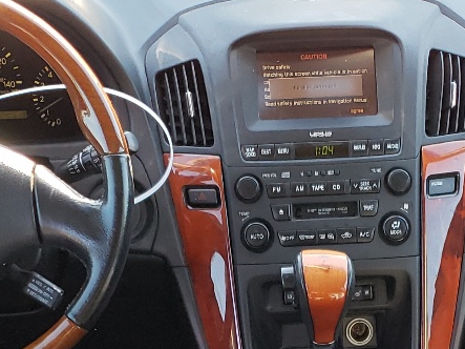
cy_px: 508
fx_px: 1262
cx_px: 329
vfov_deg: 14.7
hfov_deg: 20.8
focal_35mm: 94
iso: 69
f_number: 1.5
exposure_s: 1/120
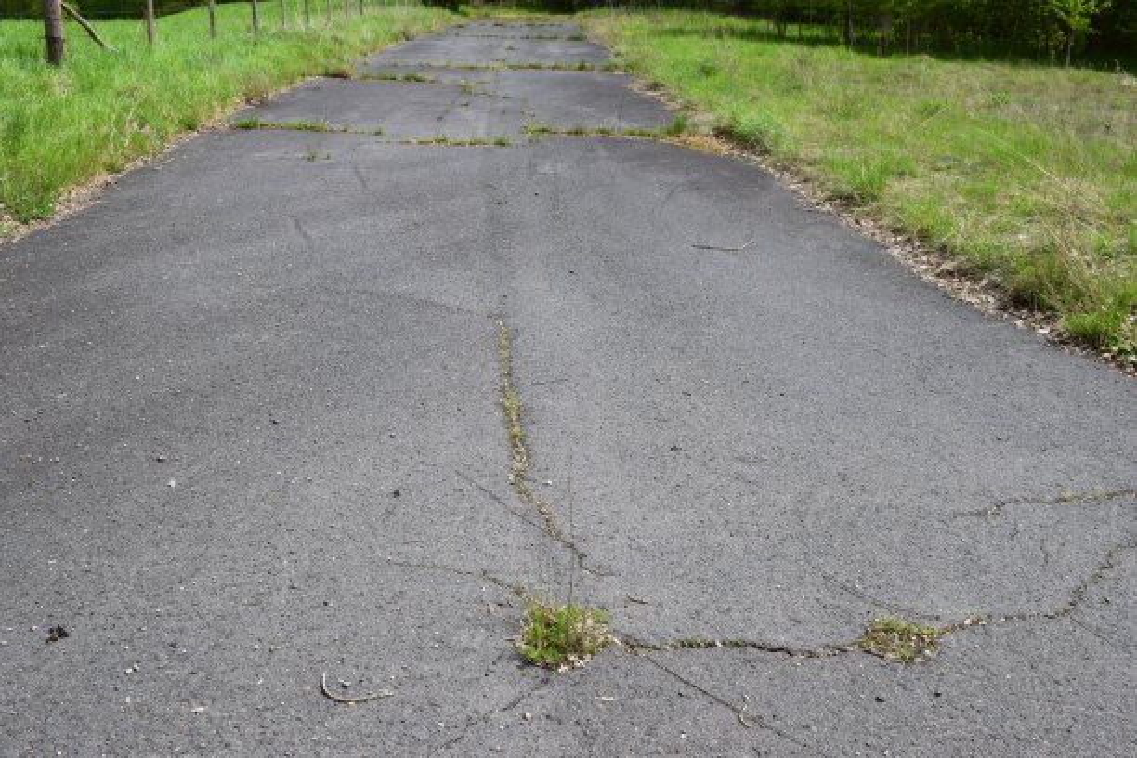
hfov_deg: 53.1
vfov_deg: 36.9
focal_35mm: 36
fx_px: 1137
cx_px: 568
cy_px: 379
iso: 400
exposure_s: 1/400
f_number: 11
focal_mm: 24
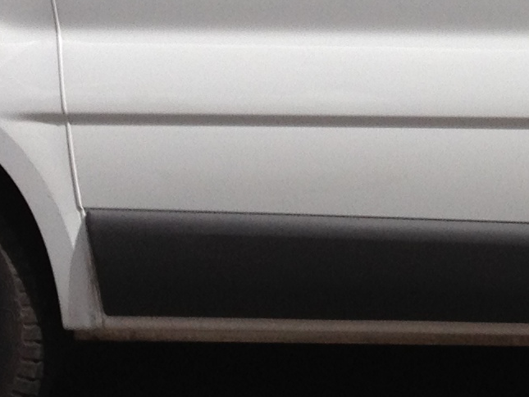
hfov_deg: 10.9
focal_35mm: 177
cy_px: -103
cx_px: 677
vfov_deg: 8.3
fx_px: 2705
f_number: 2.4
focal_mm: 4.28
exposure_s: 1/2762
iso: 64
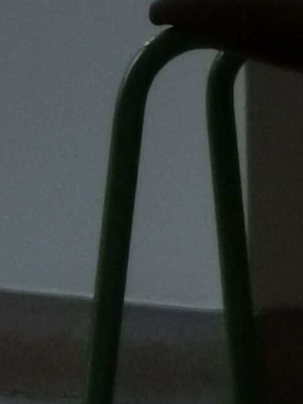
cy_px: -597
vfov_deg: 3.1
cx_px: -514
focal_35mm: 636
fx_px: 7420
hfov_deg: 2.3
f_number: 2.4
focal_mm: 7.48
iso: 125
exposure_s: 1/50
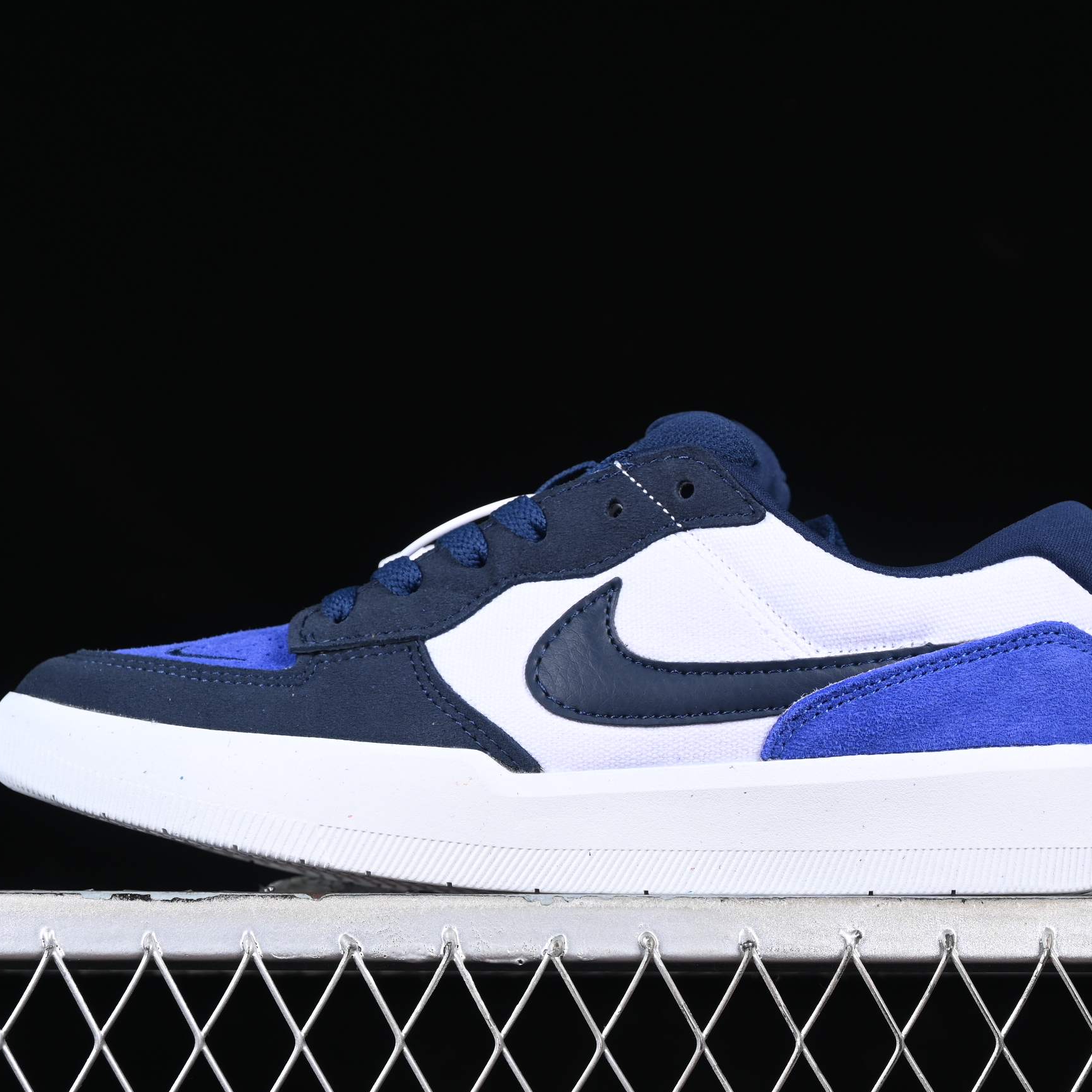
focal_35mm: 103
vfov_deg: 16.9
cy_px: 532
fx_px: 3676
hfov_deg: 16.9
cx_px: 572
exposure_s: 1/80
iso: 160
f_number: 7.1
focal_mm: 50
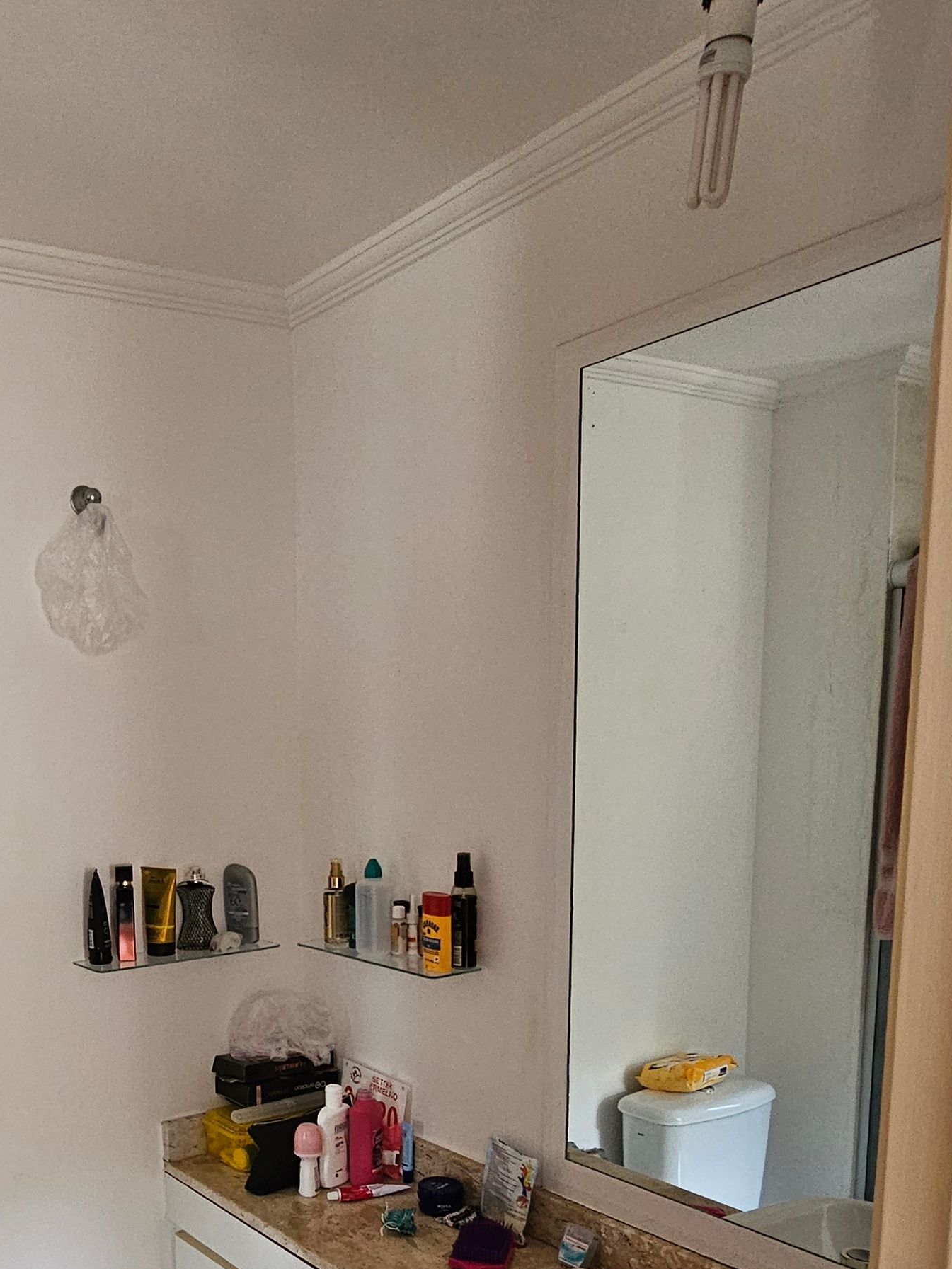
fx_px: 1063
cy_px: 929
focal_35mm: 29
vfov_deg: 58.9
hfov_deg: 45.3
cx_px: 165
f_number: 2.2
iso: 320
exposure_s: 1/40
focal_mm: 2.2
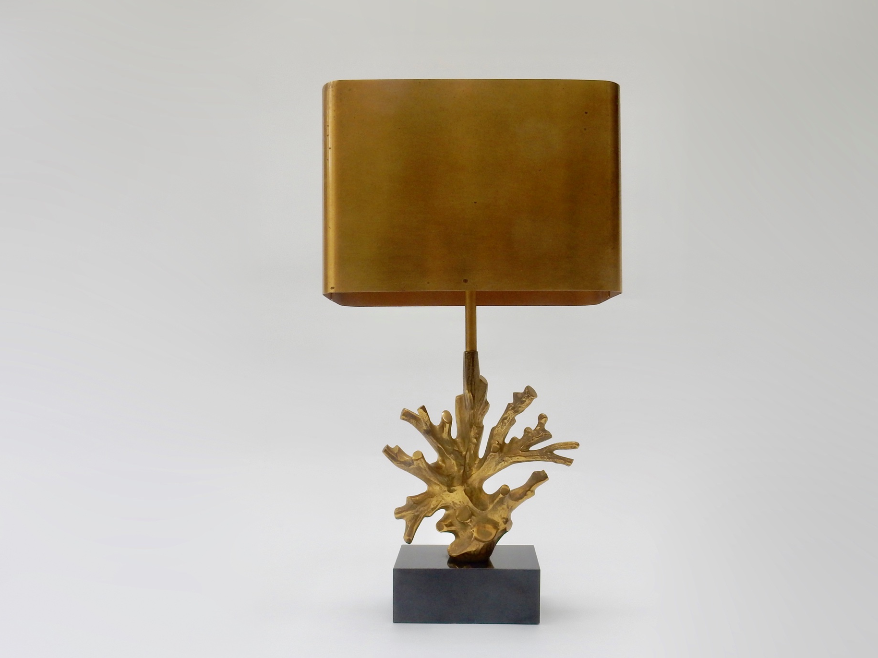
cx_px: 482
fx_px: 710
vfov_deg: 49.7
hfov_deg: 63.3
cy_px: 359
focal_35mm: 28
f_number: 4.8
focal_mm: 4.5
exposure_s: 1/50
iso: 125
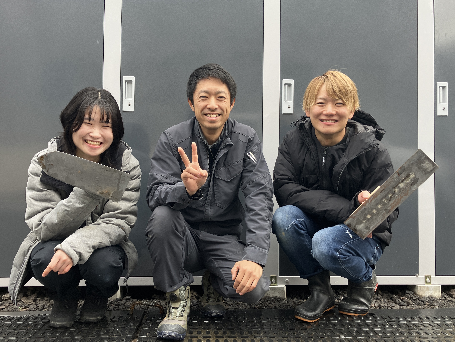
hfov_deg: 58.3
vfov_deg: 45.4
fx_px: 407
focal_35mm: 31
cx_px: 213
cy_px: 161
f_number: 1.8
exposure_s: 1/121
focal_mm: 3.99
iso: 40
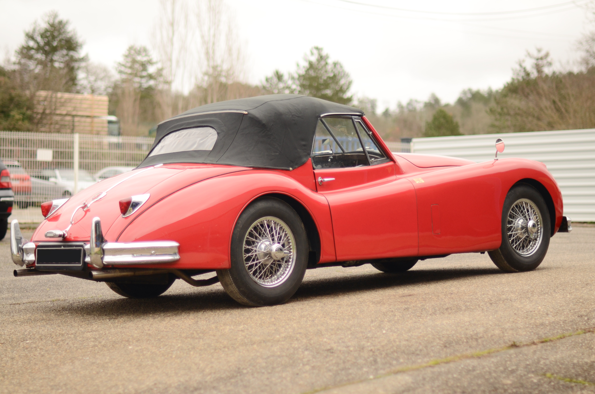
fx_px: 1237
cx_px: 298
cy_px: 197
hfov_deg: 27.0
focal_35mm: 75
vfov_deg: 18.1
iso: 320
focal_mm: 50
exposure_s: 1/2000
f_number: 1.4
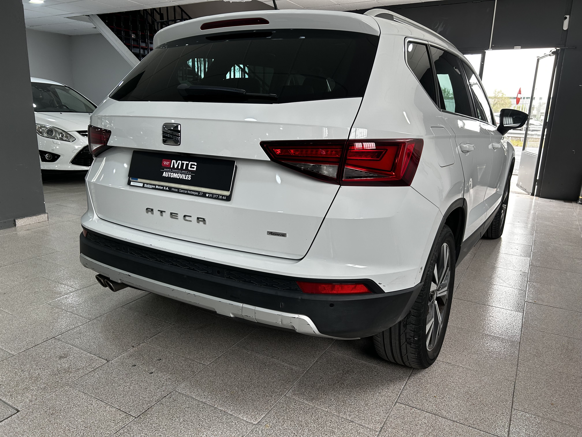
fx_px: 437
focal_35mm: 26
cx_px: 291
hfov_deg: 67.3
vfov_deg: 53.1
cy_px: 218
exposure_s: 1/100
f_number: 1.5
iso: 50
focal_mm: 5.7
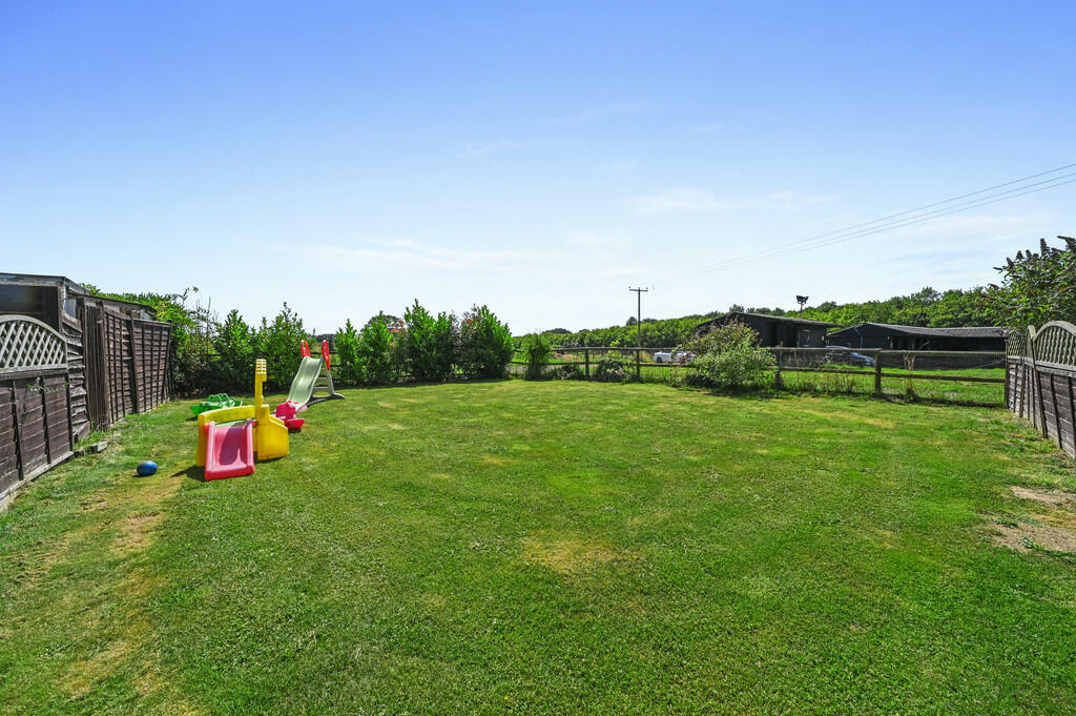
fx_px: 418
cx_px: 538
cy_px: 358
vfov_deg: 81.1
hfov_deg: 104.3
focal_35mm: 14
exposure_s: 1/800
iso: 400
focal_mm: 14
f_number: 11
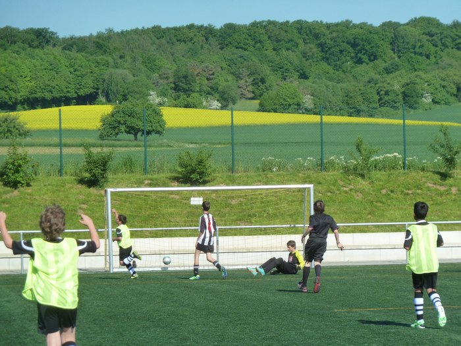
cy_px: 173
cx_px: 230
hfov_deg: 10.1
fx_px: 2610
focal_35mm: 196
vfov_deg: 7.6
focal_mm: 32.1
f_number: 4.5
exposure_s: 1/500
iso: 125
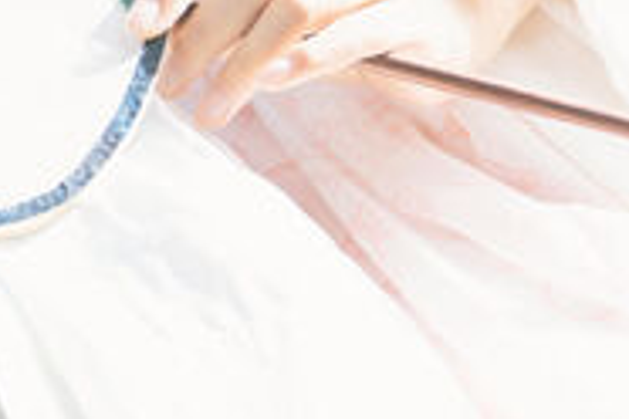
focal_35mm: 612
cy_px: -922
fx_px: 10692
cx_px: 172
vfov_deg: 2.2
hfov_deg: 3.4
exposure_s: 1/2000
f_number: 2.8
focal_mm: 95
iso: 640
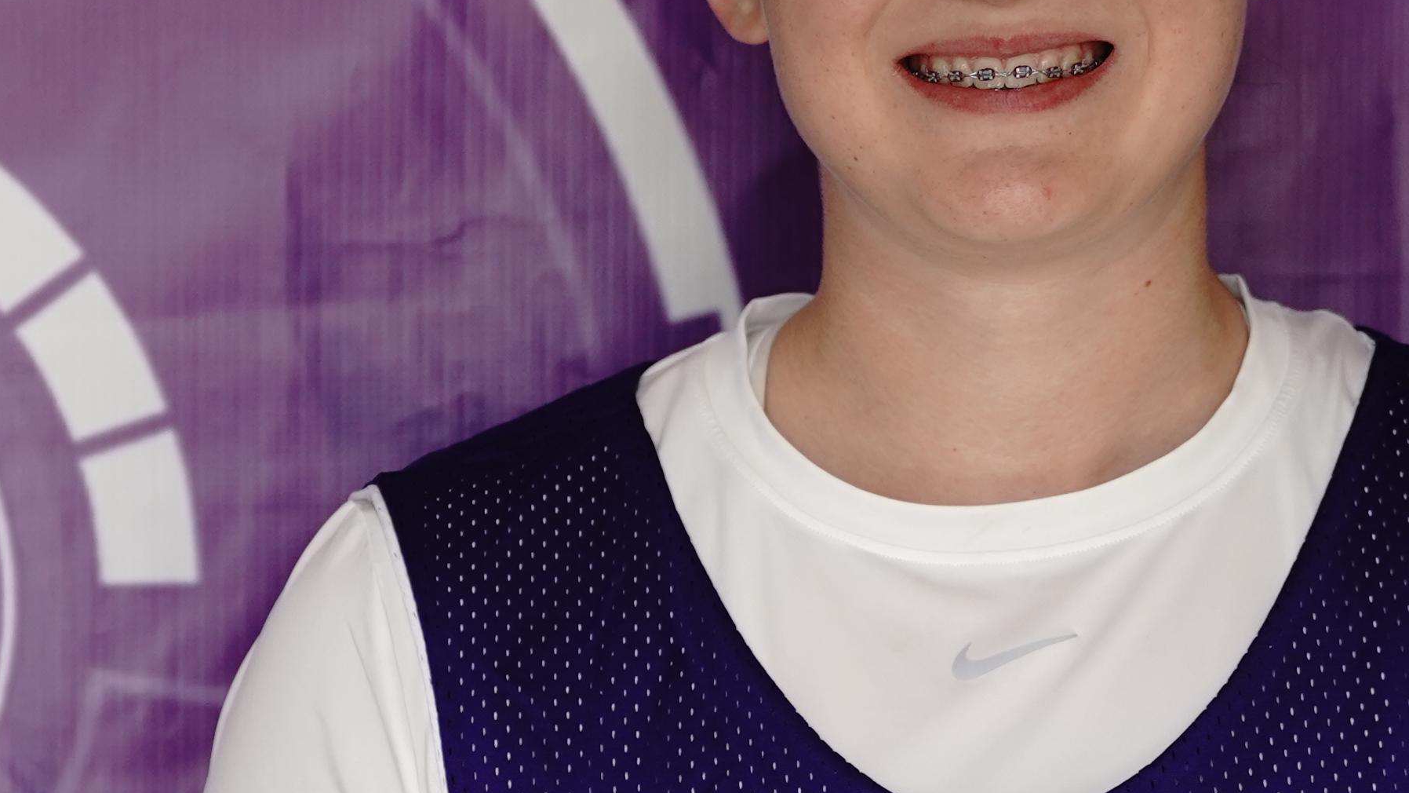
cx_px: 53
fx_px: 9153
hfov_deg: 8.8
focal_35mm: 245
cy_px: 996
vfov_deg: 4.9
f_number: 2.8
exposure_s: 1/1000
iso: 500
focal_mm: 70
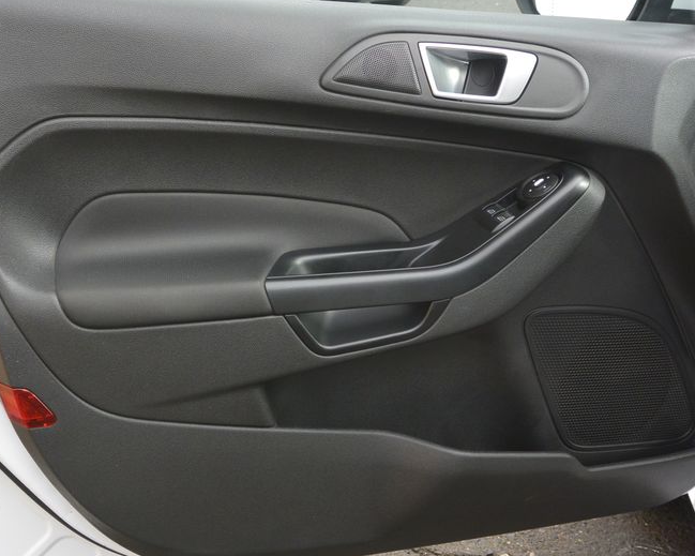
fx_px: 823
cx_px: 301
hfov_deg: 45.7
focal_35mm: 40
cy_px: 305
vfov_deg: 37.3
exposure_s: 1/250
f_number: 3.5
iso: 160
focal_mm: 10
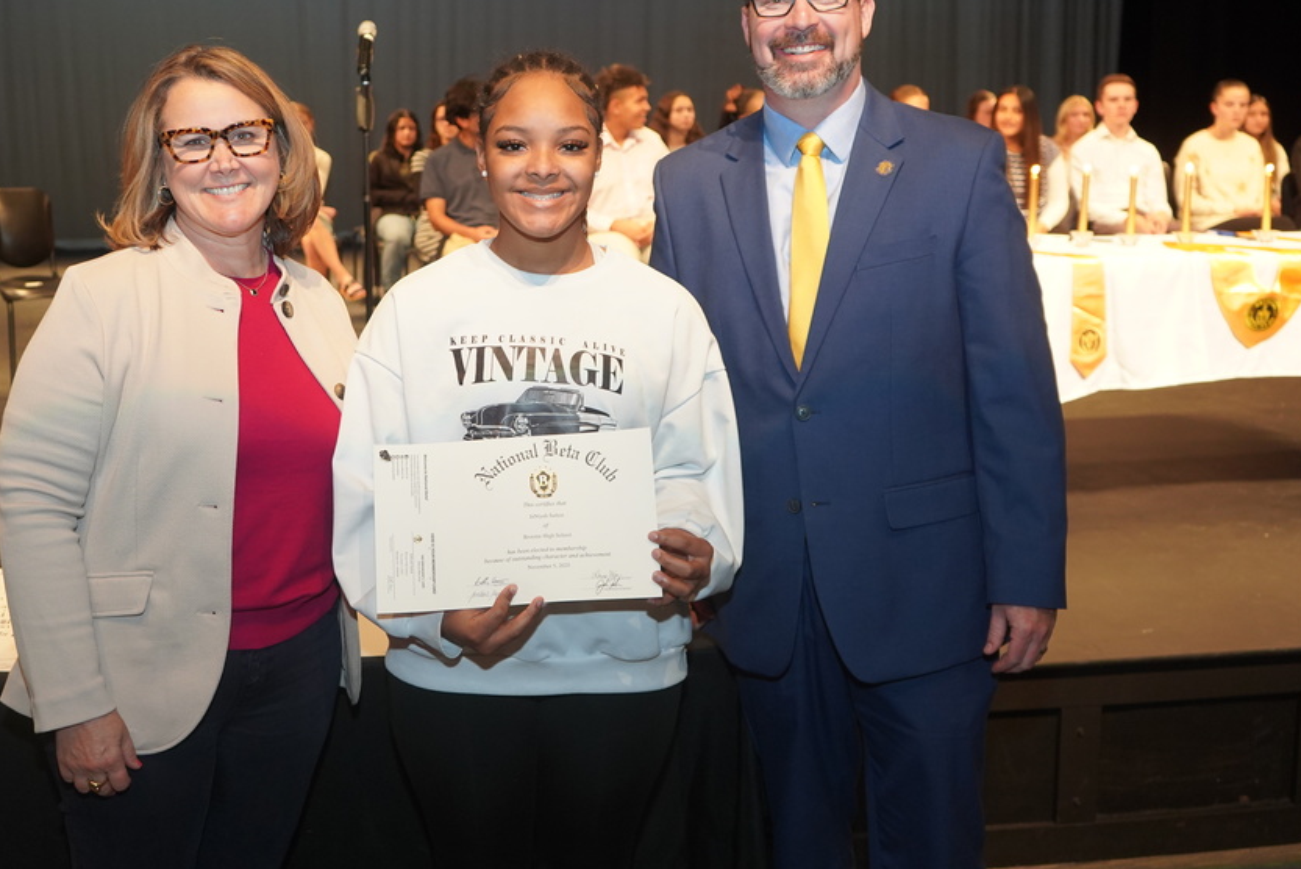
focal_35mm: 43
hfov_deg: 45.3
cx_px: 548
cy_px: 392
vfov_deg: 31.2
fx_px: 1554
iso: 2000
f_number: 4
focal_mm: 35
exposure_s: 1/160
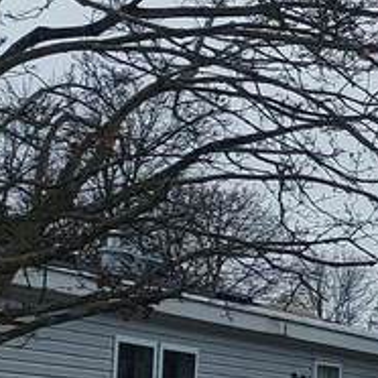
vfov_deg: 11.4
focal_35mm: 152
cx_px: 1156
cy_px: 319
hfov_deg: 9.1
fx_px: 1878
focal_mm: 4.6
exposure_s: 1/352
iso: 50
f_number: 2
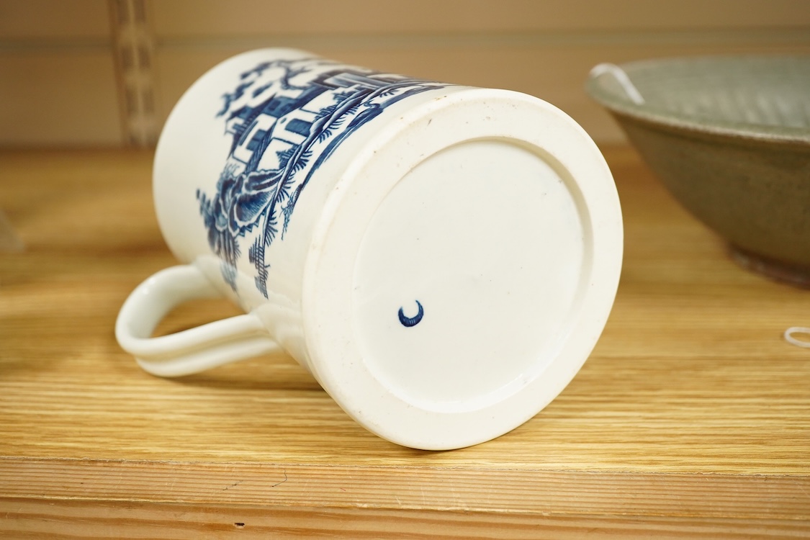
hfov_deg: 43.6
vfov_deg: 29.9
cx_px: 405
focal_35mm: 45
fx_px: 1012
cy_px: 270
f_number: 7.1
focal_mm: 30
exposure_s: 1/125
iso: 2000
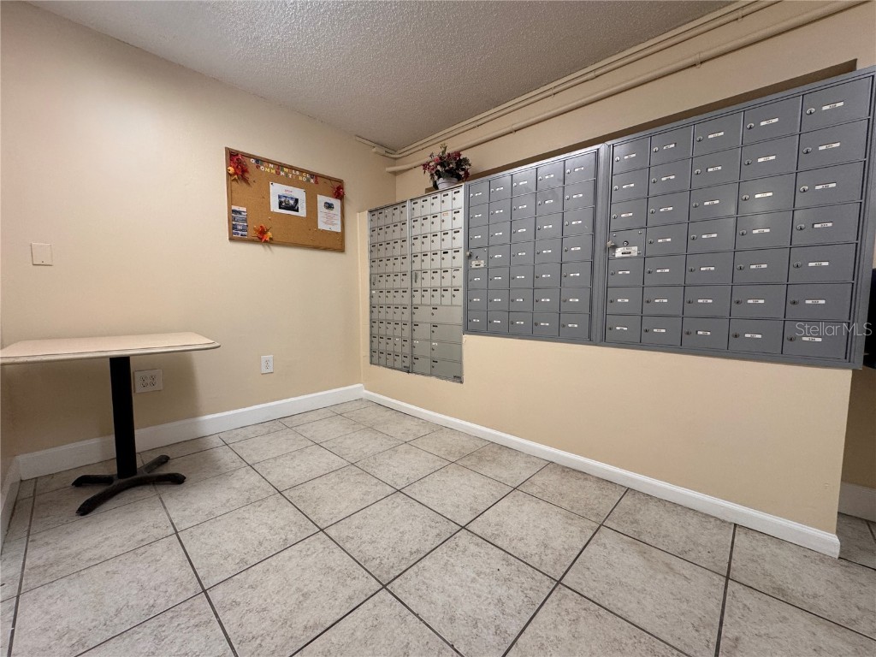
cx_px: 438
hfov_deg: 102.1
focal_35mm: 14
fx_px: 354
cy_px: 328
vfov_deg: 85.7
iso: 200
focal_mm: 2.22
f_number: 2.2
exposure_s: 1/60
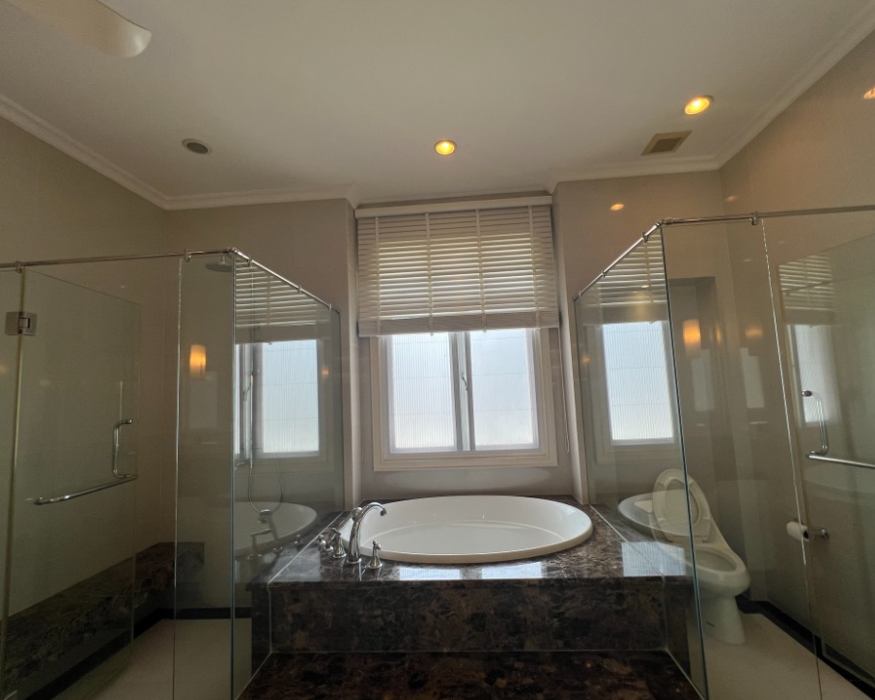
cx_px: 449
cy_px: 355
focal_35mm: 14
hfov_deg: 100.7
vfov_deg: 88.0
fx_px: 363
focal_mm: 1.57
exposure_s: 1/116
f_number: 1.8
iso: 32
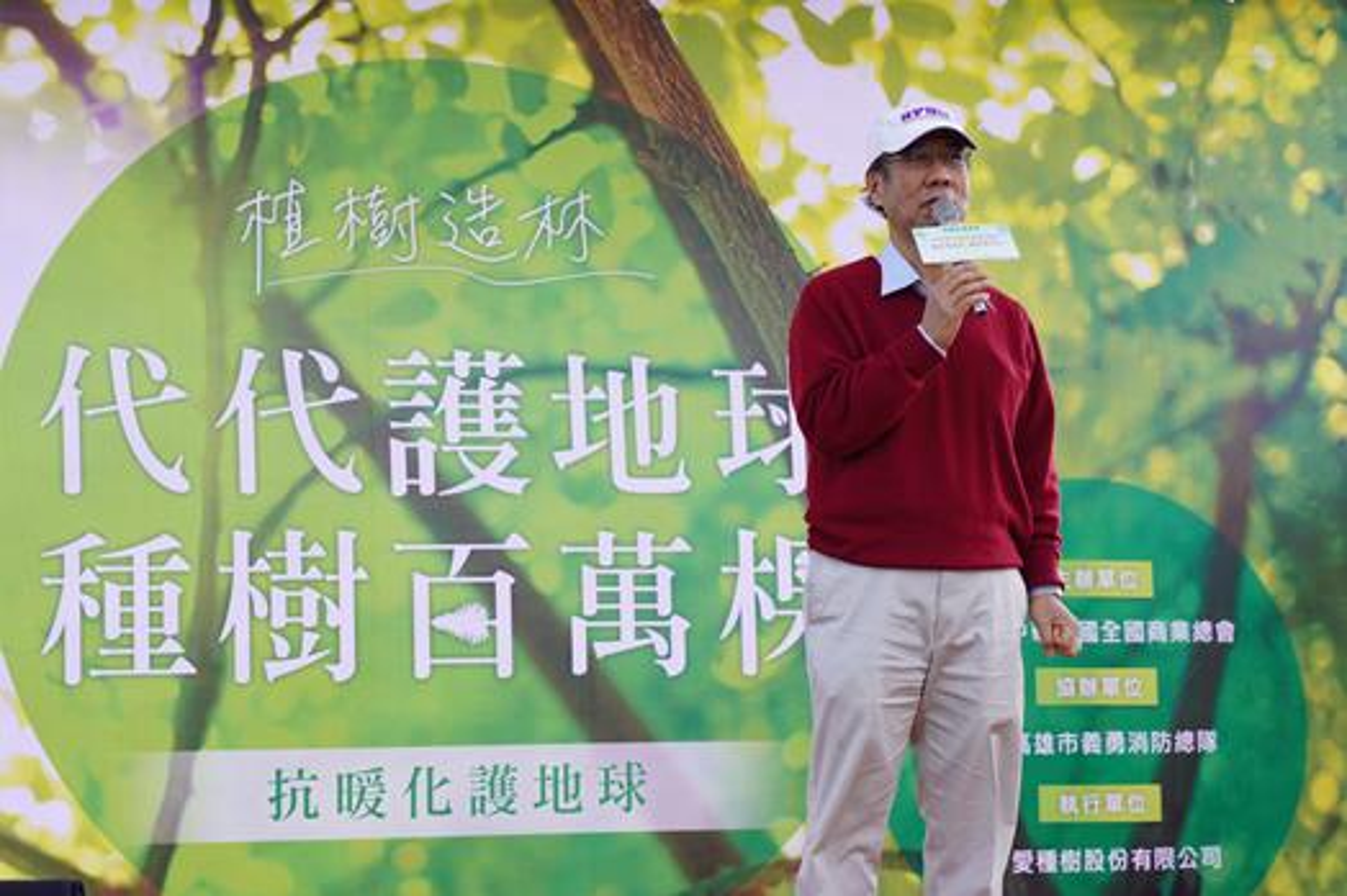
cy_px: 448
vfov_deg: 12.2
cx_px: 674
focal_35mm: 112
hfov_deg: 18.2
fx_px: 4208
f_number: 5
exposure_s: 1/160
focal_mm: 75
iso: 100
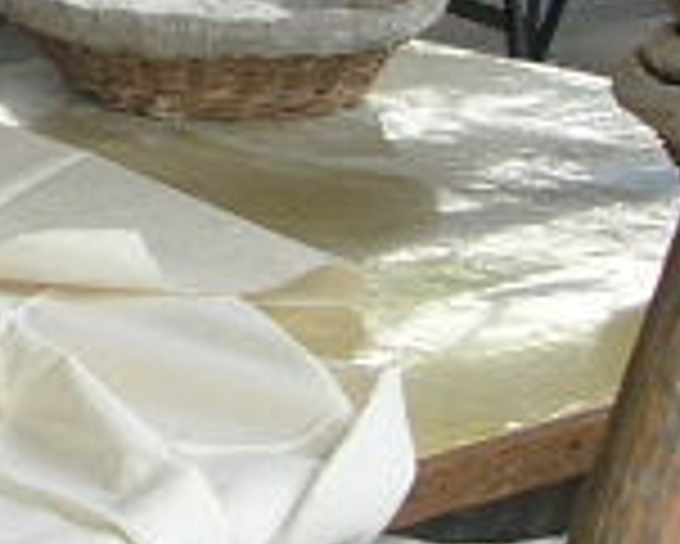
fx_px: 4652
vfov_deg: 6.6
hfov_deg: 8.2
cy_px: -157
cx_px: -234
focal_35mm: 231
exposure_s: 1/65.5
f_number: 2.8
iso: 50
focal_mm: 5.8
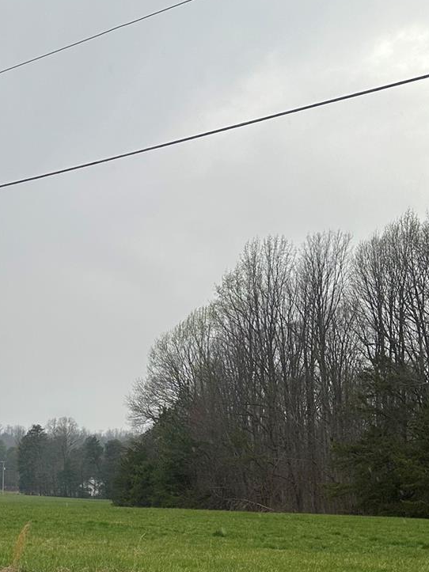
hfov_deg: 28.1
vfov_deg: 36.6
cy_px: 433
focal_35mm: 51
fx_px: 843
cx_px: 96
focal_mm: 6.86
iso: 80
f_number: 1.78
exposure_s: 1/745
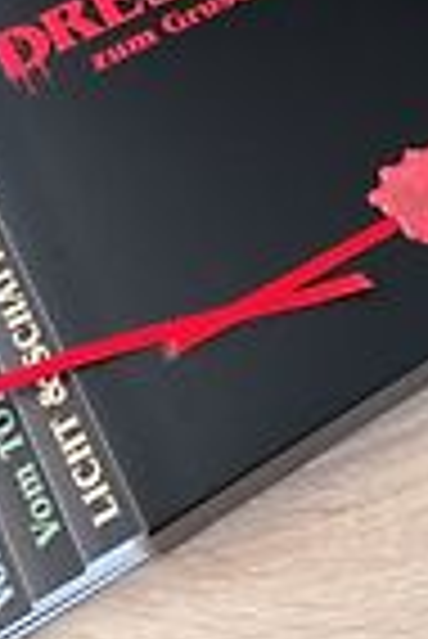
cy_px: -50
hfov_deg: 19.7
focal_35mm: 69
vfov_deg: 27.0
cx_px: 270
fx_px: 1227
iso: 640
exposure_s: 1/50
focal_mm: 4.75
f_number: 1.8
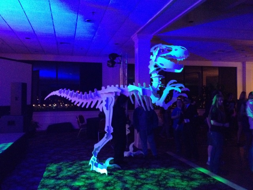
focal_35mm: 35
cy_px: 95
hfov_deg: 52.6
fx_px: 256
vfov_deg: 40.7
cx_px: 126
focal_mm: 4.3
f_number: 2.4
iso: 800
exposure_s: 1/15
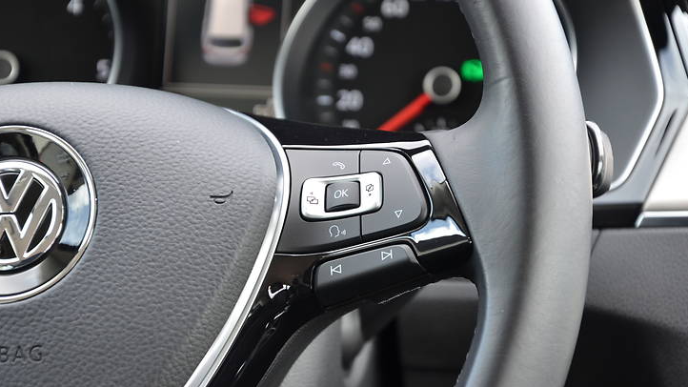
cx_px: 344
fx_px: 3331
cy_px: 192
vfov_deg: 6.6
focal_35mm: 183
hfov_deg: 11.8
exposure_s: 1/60
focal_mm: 105
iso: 400
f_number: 5.6
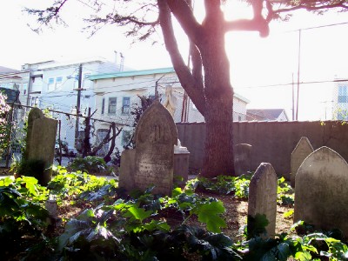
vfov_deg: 38.7
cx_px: 174
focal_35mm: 37
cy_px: 130
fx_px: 372
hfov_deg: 50.1
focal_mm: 5.6
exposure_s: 1/180
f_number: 2.8
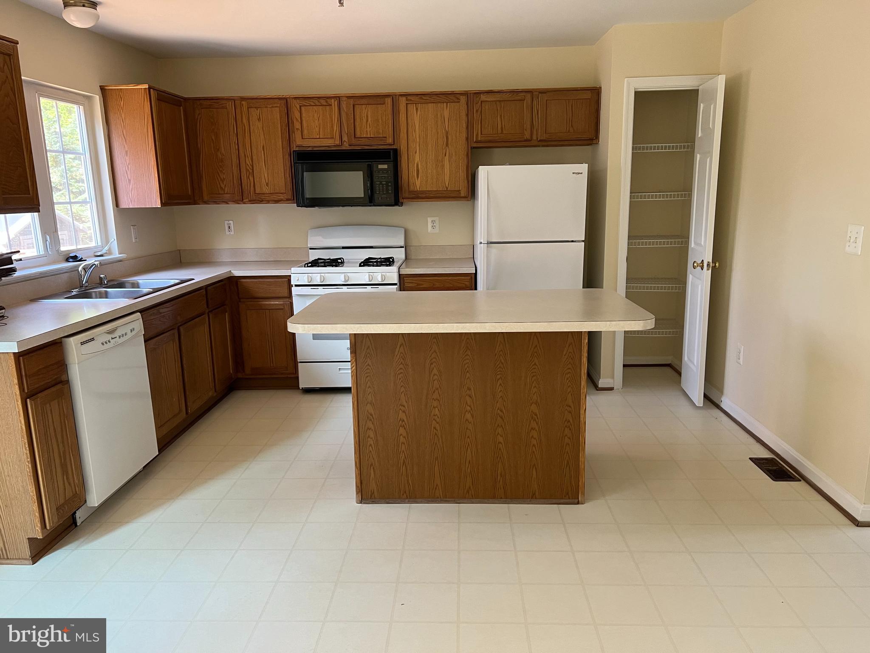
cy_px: 326
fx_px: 653
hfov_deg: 67.3
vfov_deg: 53.1
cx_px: 435
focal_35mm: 26
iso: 125
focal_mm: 5.7
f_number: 1.5
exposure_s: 1/66
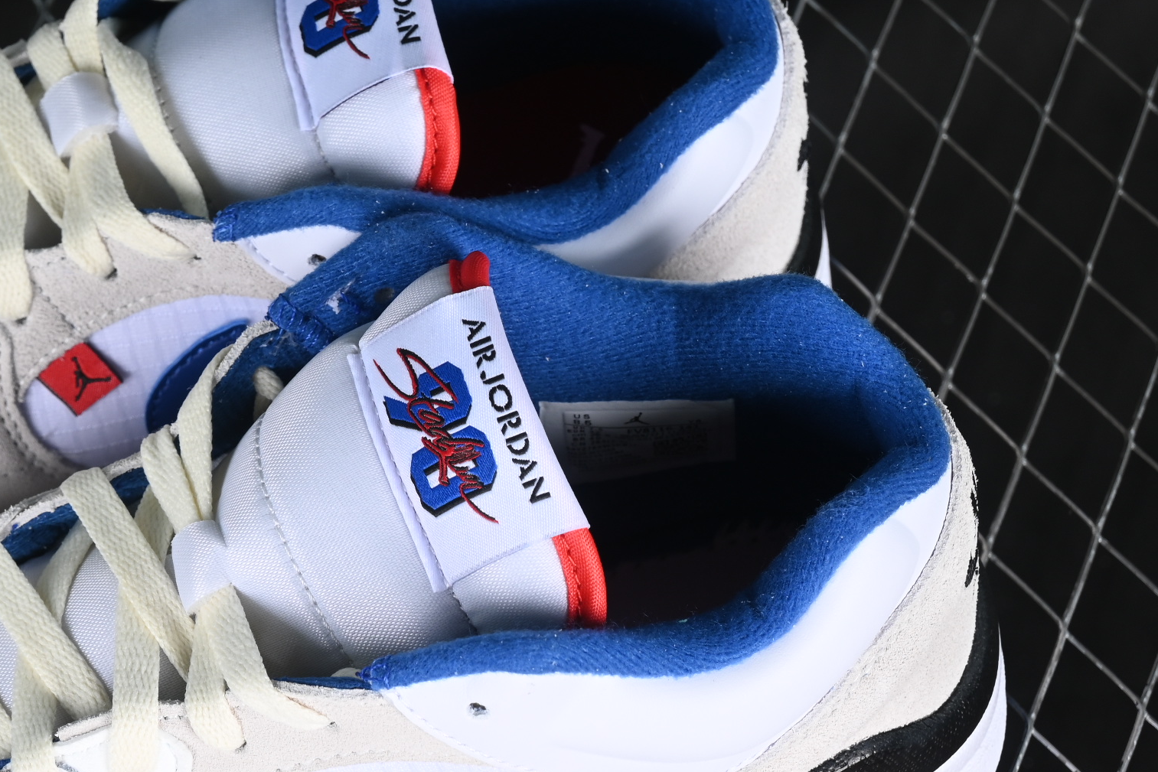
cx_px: 180
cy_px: 487
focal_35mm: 138
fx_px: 4439
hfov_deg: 14.7
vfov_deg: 9.9
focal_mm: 50
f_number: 7.1
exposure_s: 1/60
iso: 160
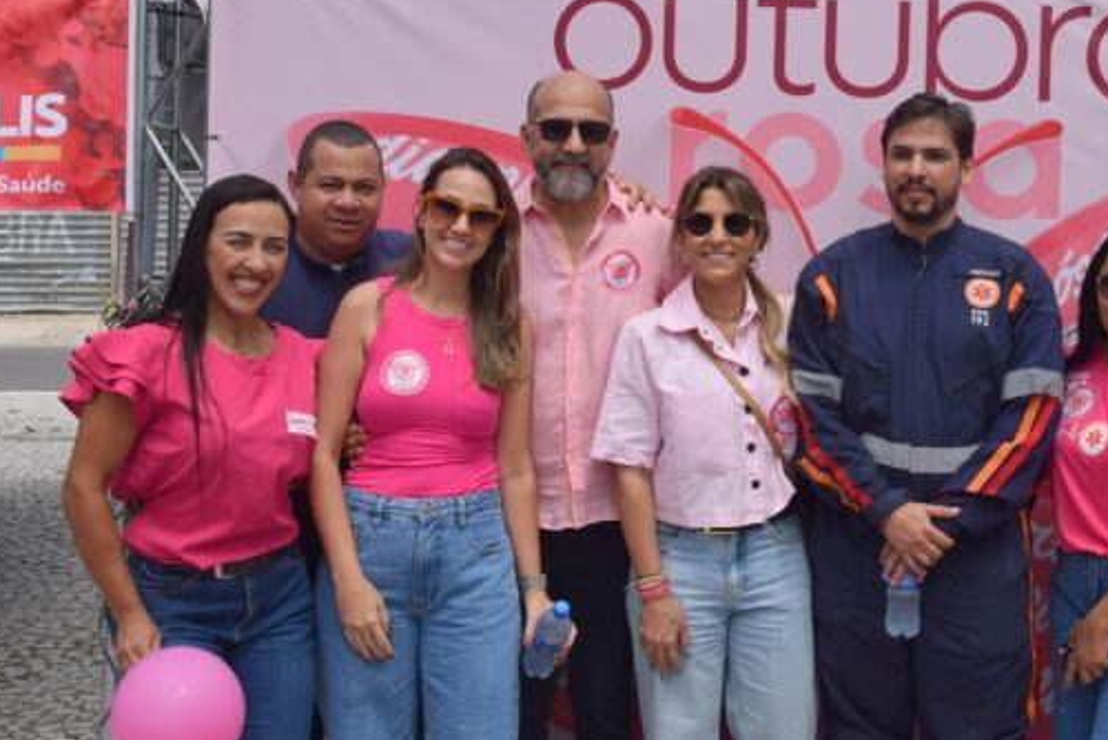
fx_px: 1439
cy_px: 271
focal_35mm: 47
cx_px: 809
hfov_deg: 41.1
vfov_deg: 28.7
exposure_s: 1/400
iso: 200
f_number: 10
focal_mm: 21
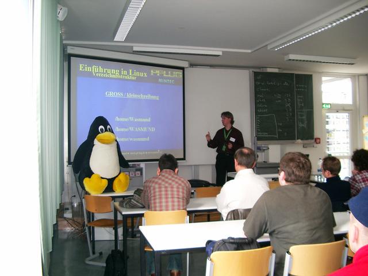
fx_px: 393
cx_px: 184
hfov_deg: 50.1
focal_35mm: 37
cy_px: 138
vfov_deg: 38.7
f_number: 2.6
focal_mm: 7.6
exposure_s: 1/60
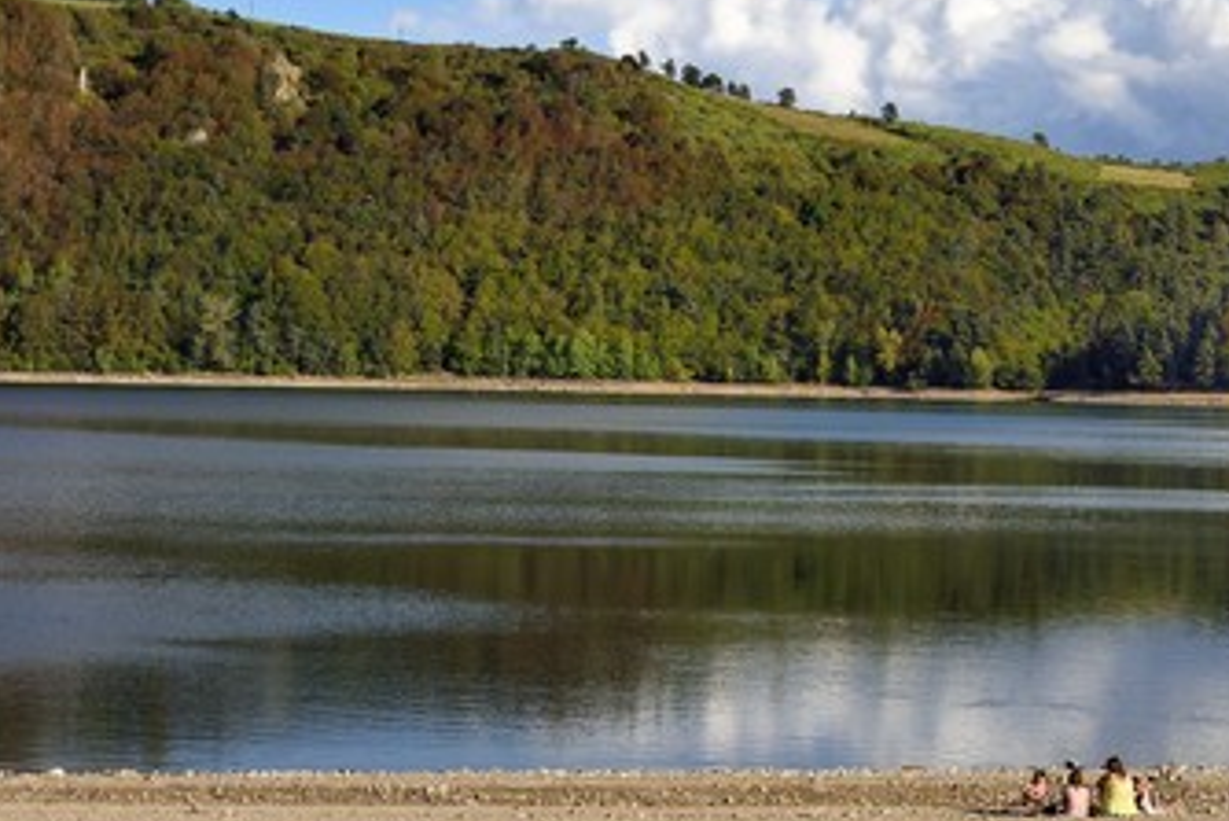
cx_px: 673
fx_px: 3005
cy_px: 339
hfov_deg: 23.1
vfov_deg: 15.5
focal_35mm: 88
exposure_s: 1/400
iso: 200
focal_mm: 70
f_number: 10
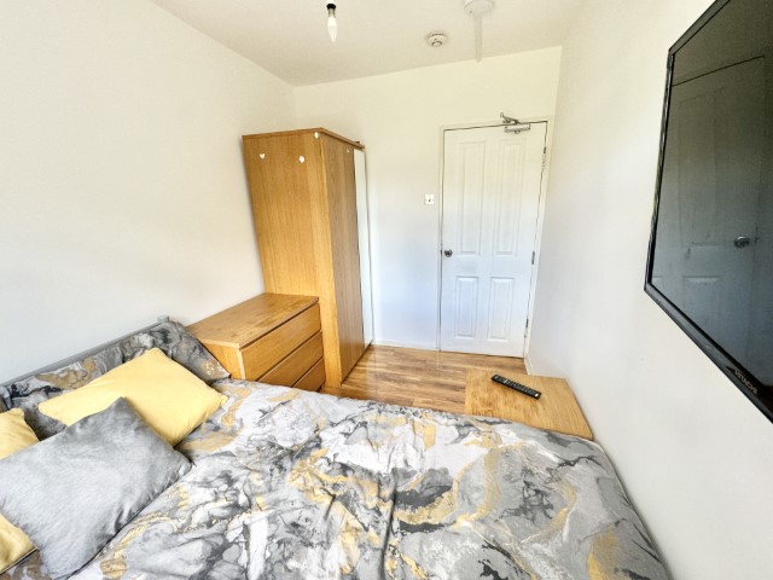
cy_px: 290
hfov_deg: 102.1
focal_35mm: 14
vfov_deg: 85.7
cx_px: 386
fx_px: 313
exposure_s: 1/99
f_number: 2.2
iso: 160
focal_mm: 2.22
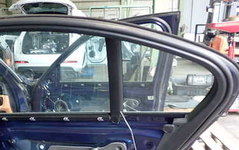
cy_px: 126
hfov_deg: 38.8
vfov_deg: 24.8
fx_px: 332
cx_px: 68
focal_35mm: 51
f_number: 2.3
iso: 200
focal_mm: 5.4
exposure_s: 1/30
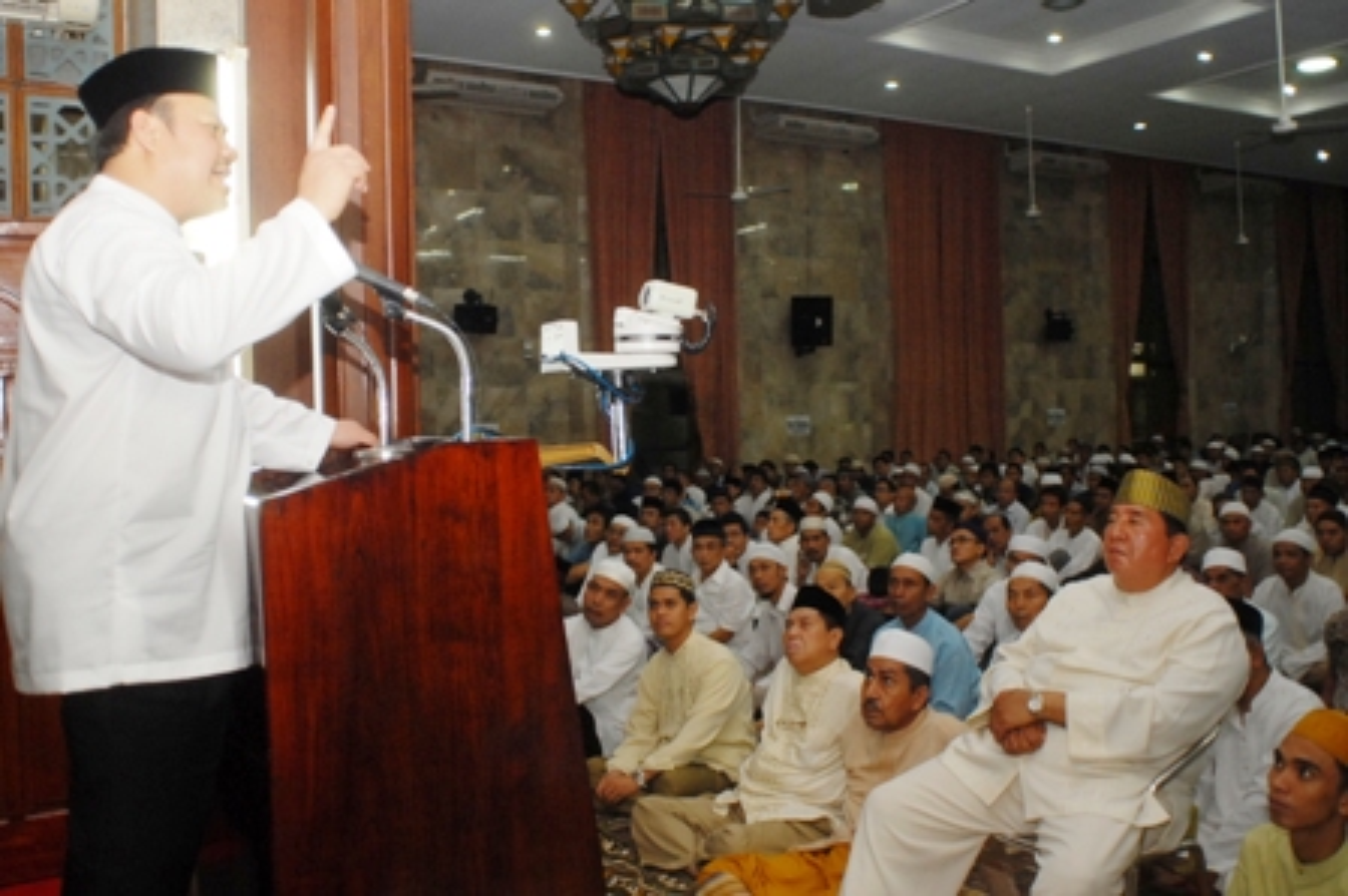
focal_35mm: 30
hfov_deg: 62.0
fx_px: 1122
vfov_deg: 43.5
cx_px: 674
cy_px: 448
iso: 400
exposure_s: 1/80
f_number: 2.8
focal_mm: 20
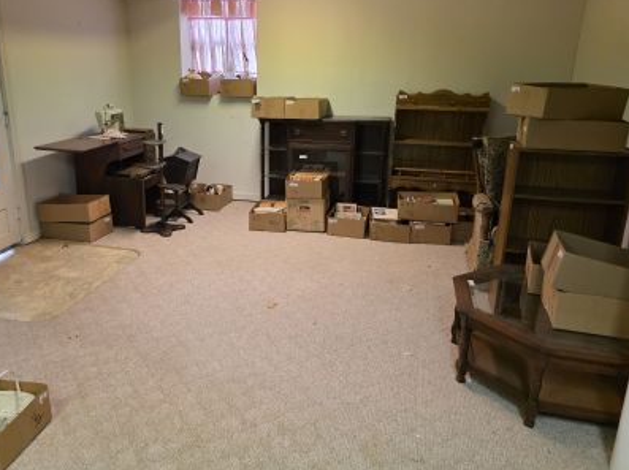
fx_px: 526
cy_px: 213
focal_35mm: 29
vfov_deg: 48.1
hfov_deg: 61.5
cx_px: 277
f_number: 1.7
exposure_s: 1/120
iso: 1000
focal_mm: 6.25
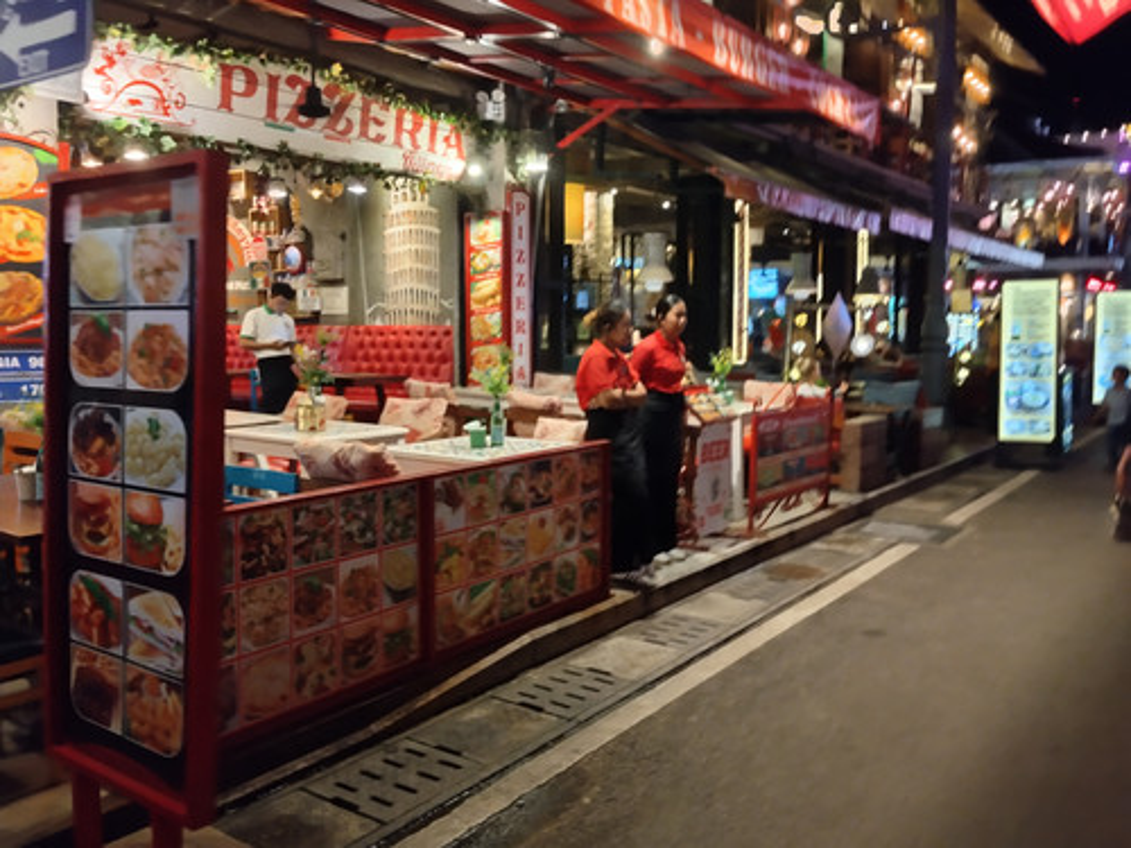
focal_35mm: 29
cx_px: 566
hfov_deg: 61.7
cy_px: 424
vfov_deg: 48.2
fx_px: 948
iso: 400
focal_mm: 4.22
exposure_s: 1/25
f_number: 1.8
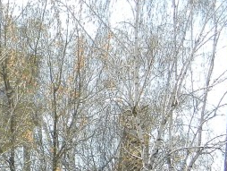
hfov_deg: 4.6
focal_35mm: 427
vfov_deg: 3.5
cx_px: -206
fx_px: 2803
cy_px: 310
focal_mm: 19.1
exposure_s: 1/320
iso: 160
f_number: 5
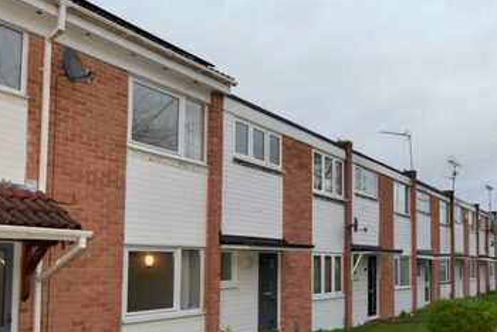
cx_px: 305
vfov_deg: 36.3
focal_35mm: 36
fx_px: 497
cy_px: 237
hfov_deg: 52.6
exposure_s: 1/60
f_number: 4
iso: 200
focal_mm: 18
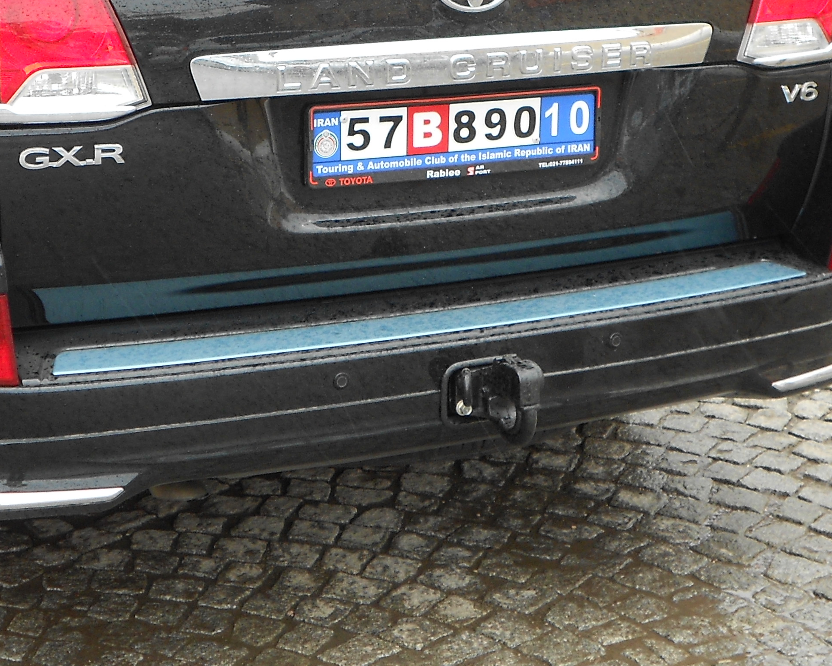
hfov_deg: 23.5
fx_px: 1995
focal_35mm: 81
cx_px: 296
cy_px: 120
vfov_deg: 18.7
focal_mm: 6.7
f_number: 3.9
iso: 80
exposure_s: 1/160
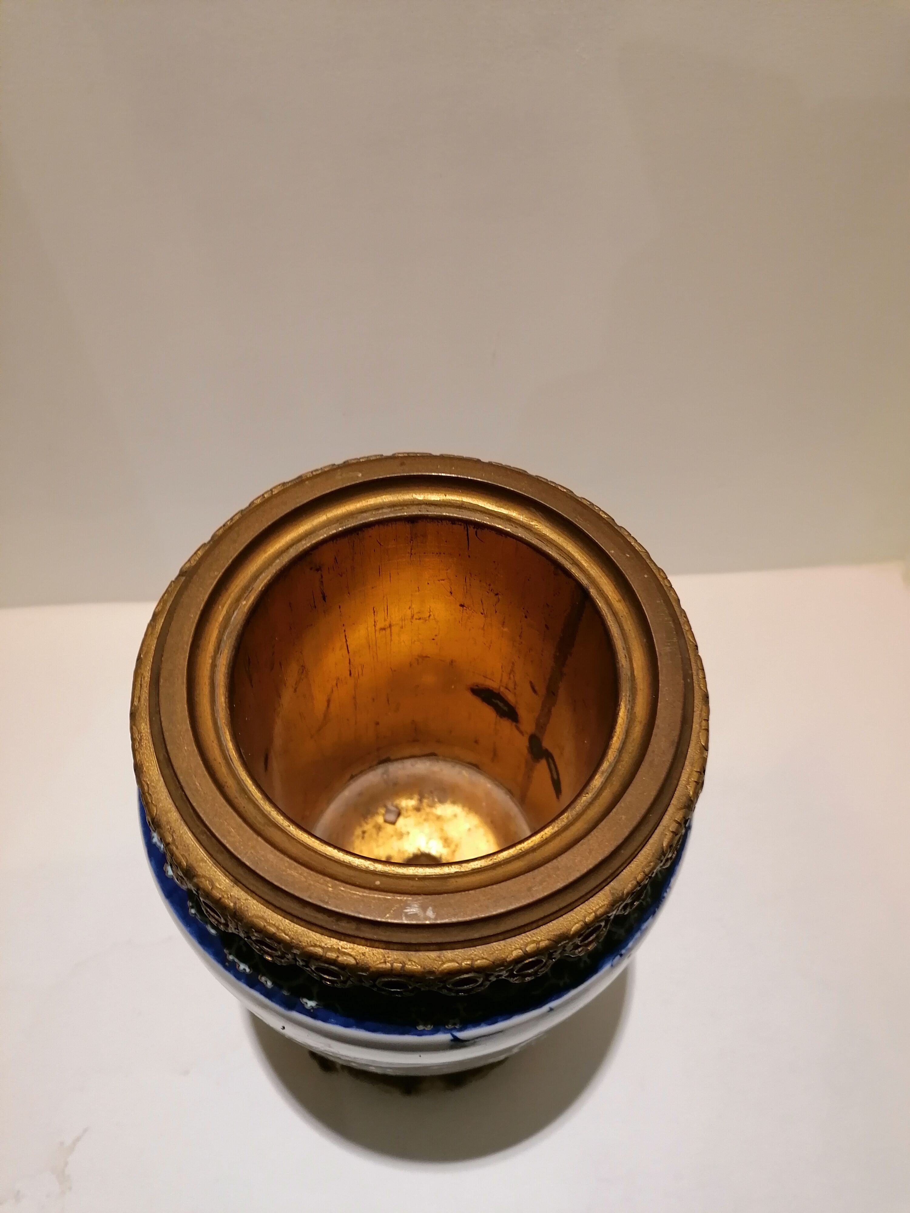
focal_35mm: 27
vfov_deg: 65.3
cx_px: 455
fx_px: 946
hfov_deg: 51.4
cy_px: 606
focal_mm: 4.75
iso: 100
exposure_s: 1/50
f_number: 1.8
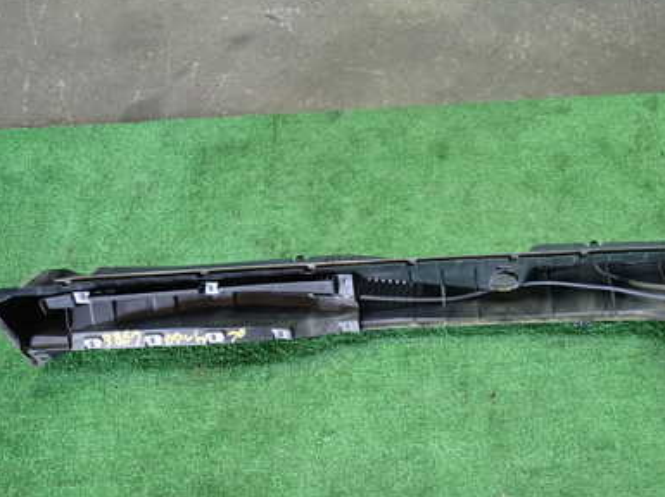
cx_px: 456
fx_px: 749
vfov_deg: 36.7
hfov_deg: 47.0
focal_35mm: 39
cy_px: 267
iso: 250
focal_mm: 4.5
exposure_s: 1/30
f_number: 2
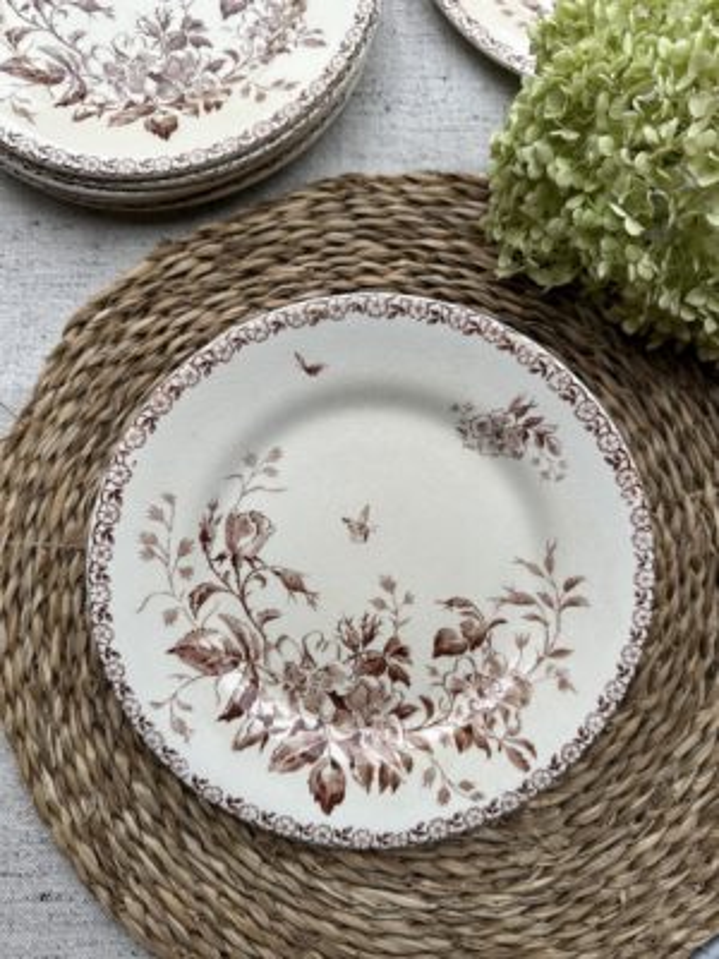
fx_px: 665
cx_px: 360
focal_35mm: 24
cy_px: 480
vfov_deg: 71.6
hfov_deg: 56.8
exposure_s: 1/1157
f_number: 1.78
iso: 80
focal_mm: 6.86
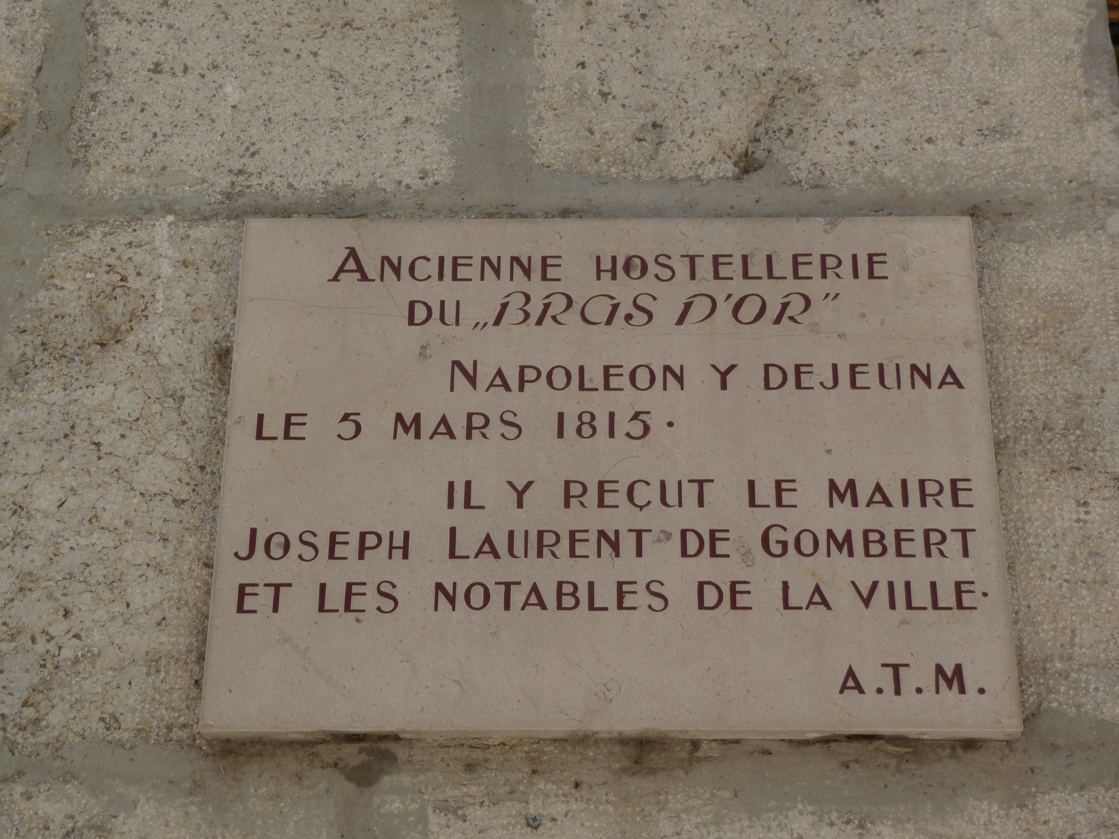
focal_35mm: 62
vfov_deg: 23.7
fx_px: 2004
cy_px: 420
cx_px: 560
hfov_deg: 31.2
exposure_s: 1/160
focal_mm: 10.5
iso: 100
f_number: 4.5
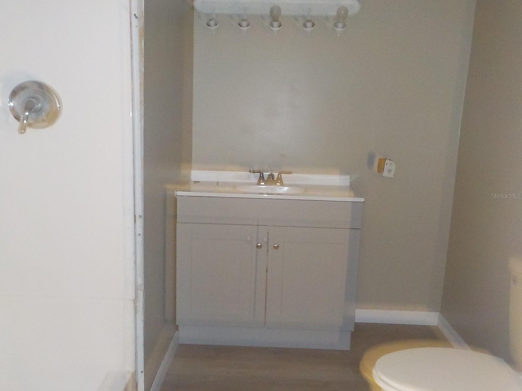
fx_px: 452
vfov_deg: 46.8
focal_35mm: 30
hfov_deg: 60.0
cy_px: 196
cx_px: 261
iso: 800
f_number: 3.3
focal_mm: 4.1
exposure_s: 1/8
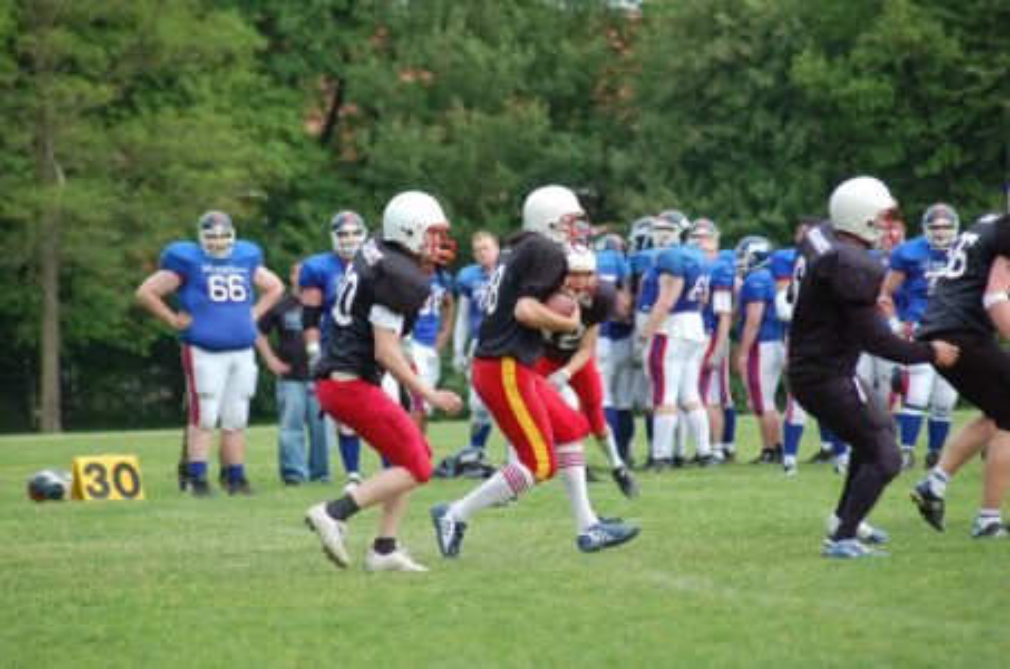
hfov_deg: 7.1
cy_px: 334
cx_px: 505
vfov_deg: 4.7
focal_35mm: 292
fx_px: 8189
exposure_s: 1/640
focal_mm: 195
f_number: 5
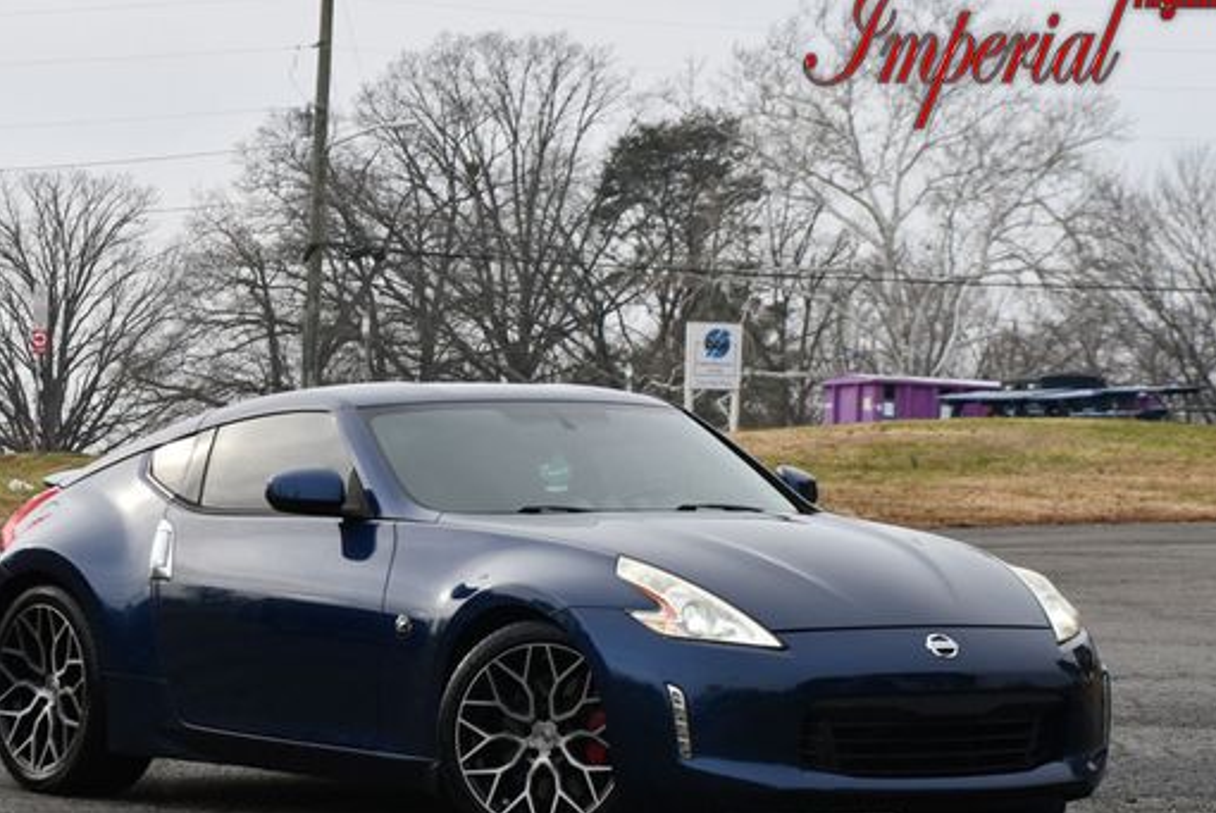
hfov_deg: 12.7
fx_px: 5477
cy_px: 432
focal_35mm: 162
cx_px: 529
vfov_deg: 8.5
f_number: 8
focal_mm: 86
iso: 200
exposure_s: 1/250
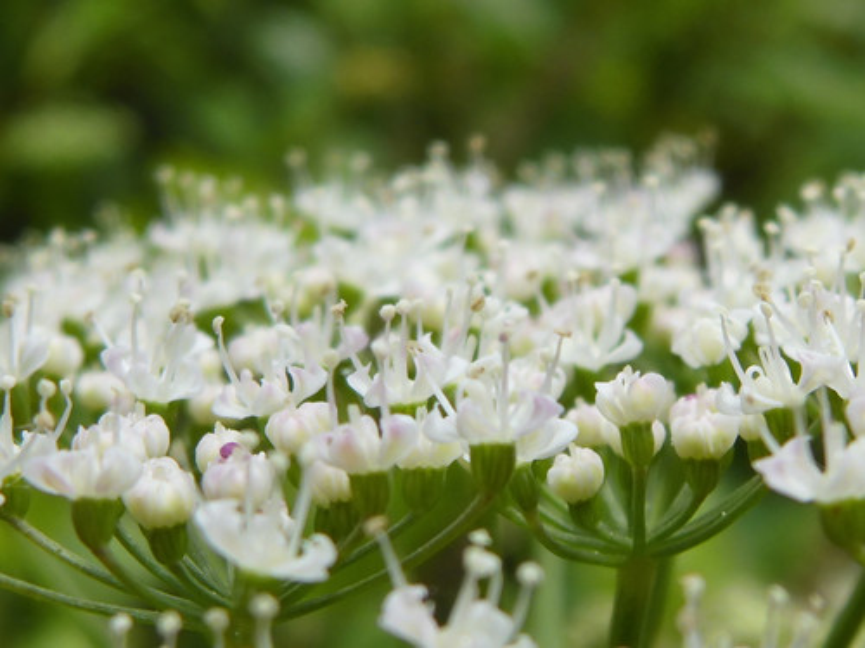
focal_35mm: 84
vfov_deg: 17.6
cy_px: 324
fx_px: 2099
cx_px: 432
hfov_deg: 23.3
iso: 80
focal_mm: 4.9
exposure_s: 1/800
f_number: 3.3
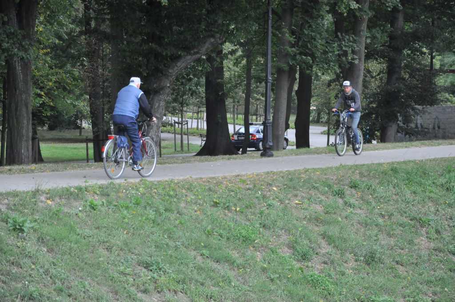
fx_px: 1988
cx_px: 228
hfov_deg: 13.1
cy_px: 151
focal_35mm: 158
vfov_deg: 8.7
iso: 2000
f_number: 7.1
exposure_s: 1/800
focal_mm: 105
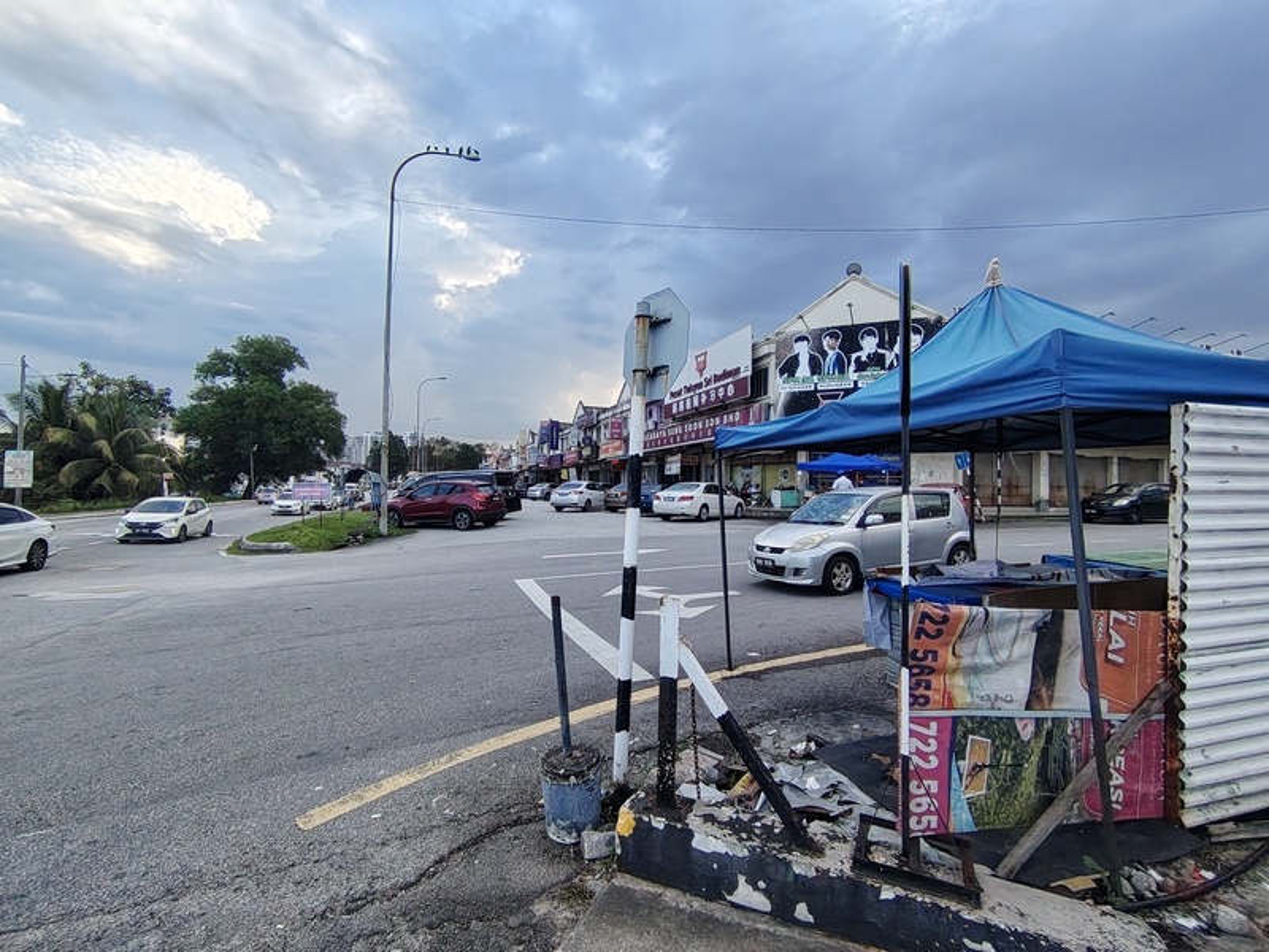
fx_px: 623
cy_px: 476
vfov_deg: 74.7
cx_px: 634
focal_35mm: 17
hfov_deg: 91.0
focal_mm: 1.42
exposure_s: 1/544
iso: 100
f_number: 2.2
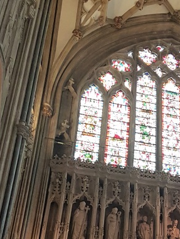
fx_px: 471
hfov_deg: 21.0
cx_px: 172
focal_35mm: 68
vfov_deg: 27.6
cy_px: 211
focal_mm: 4.2
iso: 160
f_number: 1.7
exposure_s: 1/50
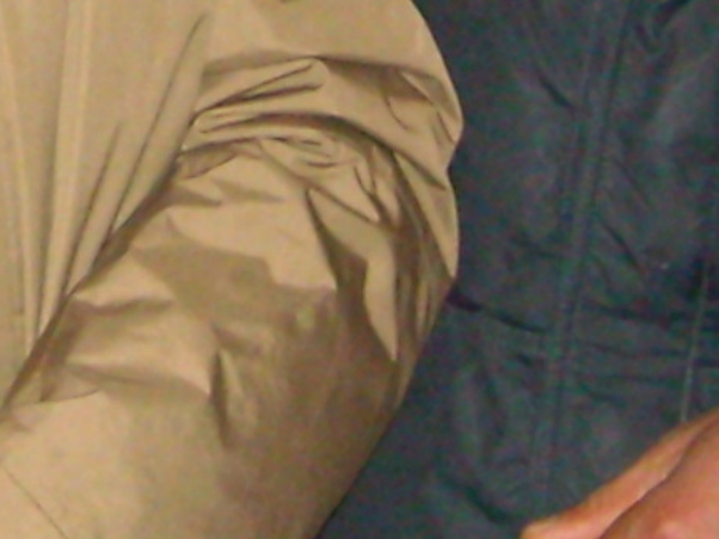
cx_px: -307
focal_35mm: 200
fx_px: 4152
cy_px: -482
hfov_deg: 9.7
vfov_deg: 7.2
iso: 400
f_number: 2.8
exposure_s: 1/60
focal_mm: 5.7
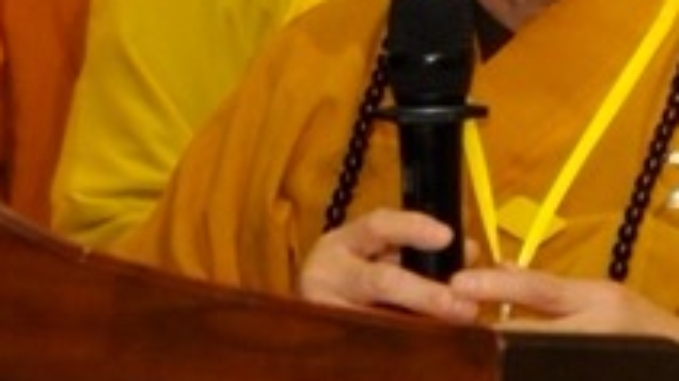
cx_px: 471
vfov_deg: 3.0
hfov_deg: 5.4
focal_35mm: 403
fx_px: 7252
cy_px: -221
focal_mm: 90
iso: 1250
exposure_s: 1/50
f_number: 5.6
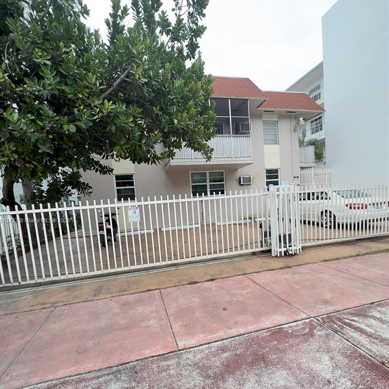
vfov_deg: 83.5
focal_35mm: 17
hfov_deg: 83.9
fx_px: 216
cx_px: 189
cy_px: 221
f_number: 2.2
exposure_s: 1/99
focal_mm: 2.22
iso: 64
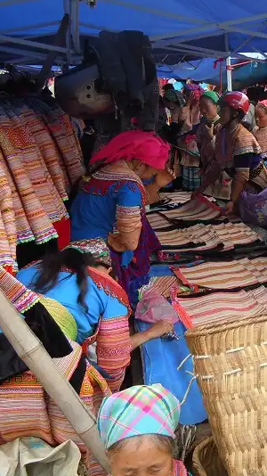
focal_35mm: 49
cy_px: 232
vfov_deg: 42.1
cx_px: 275
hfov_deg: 23.3
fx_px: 617
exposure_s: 1/160
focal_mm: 5.4
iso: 100
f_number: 3.5
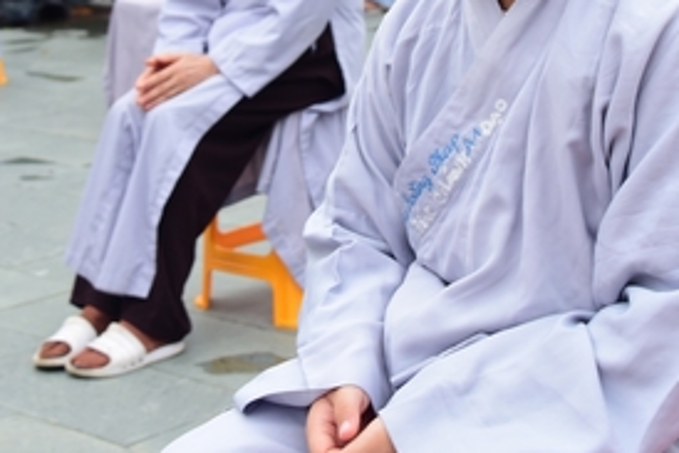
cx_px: 330
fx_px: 1698
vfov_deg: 14.8
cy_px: -64
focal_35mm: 90
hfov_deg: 22.6
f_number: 6.3
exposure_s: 1/60
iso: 400
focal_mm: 38
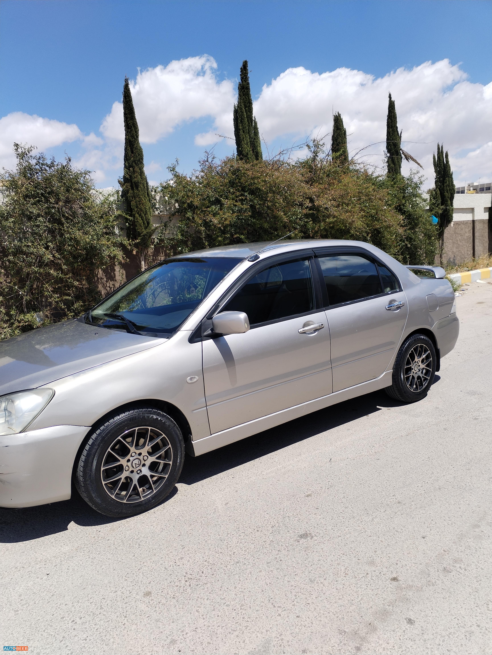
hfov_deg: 48.2
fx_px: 550
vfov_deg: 61.7
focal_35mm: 29
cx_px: 246
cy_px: 328
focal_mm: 4.75
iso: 100
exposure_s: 1/1722
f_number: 1.8
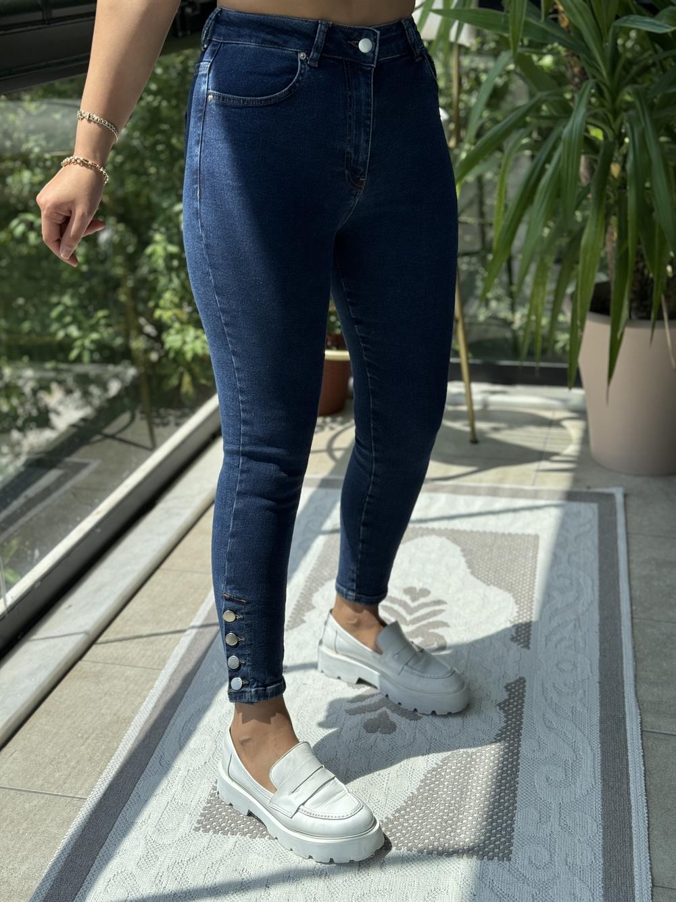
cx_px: 338
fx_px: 1250
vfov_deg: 39.7
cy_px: 451
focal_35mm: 48
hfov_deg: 30.3
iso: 64
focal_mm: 6.76
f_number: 1.78
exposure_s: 1/1076
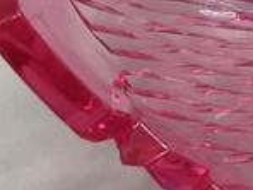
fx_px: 1469
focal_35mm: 201
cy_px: -164
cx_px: 600
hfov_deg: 8.9
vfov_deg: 7.2
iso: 100
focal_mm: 4.15
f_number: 2.2
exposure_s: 1/33
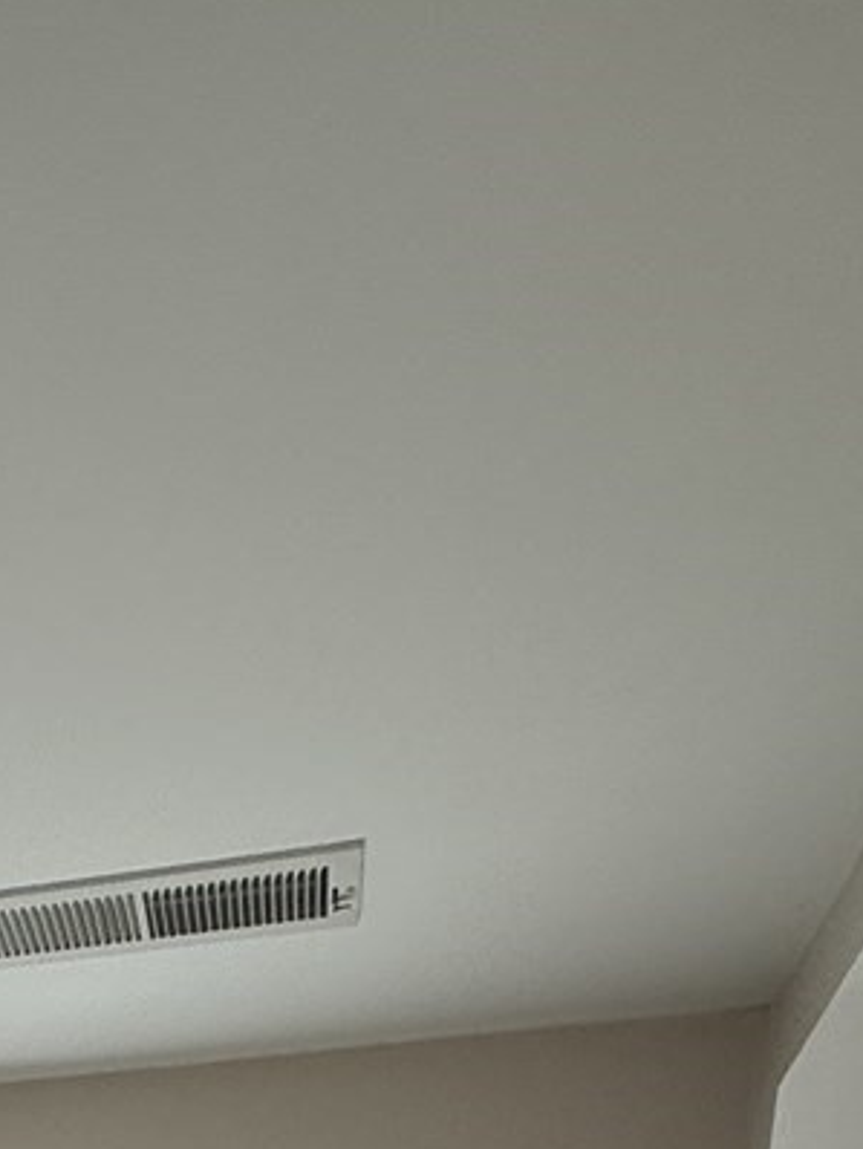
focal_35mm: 54
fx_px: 1793
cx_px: -338
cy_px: 2197
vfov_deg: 20.5
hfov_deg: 23.1
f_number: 2.2
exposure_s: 1/203
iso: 50
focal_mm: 2.22
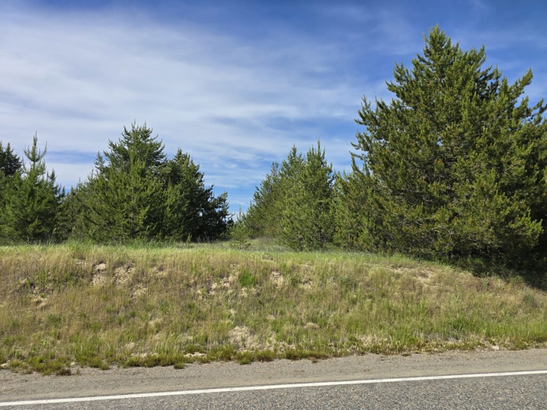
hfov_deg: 73.9
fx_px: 363
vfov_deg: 58.9
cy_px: 205
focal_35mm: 23
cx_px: 274
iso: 12
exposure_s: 1/994
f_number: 1.7
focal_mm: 6.3
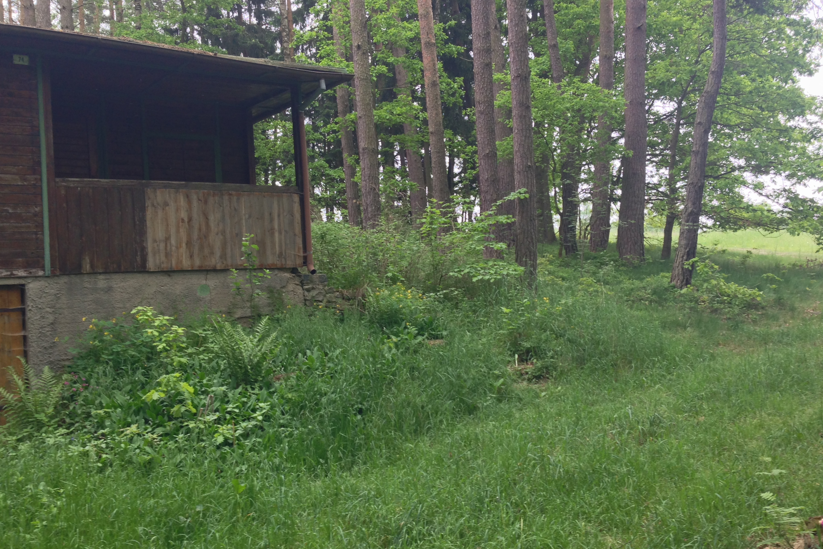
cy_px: 296
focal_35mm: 37
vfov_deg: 35.9
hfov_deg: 51.9
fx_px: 846
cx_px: 416
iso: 64
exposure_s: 1/60
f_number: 2.4
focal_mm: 4.12
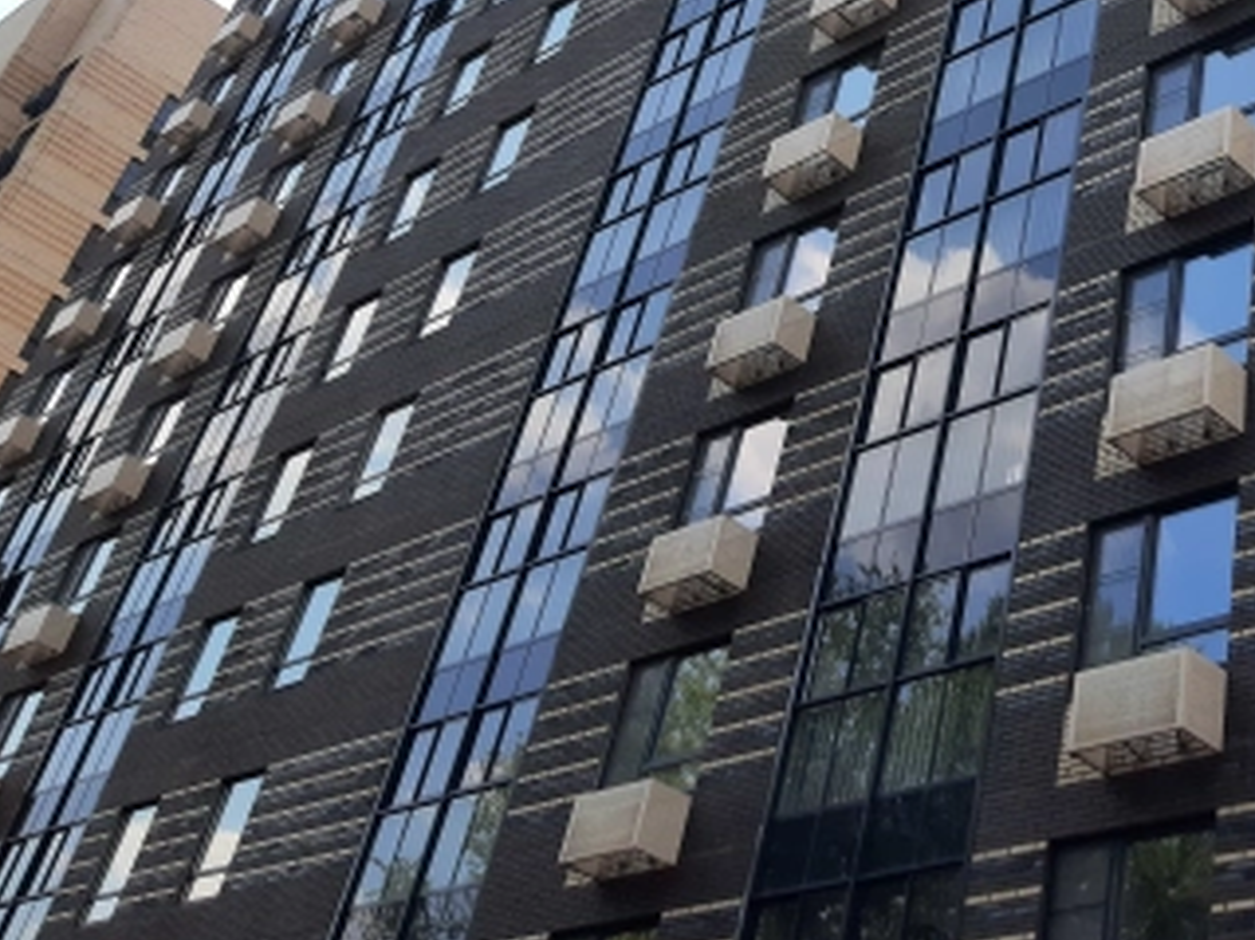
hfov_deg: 35.9
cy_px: 47
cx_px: 1060
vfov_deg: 27.3
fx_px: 1848
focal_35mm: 51
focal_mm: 3.93
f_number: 1.7
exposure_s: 1/1080
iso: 40
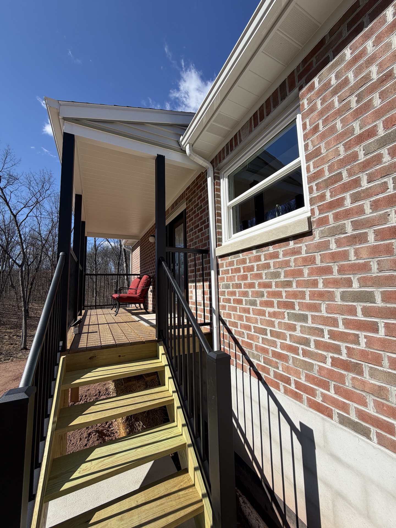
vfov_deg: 102.1
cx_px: 198
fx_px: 214
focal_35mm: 14
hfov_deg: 85.7
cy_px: 264
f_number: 2.2
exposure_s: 1/841
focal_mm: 2.22
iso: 20
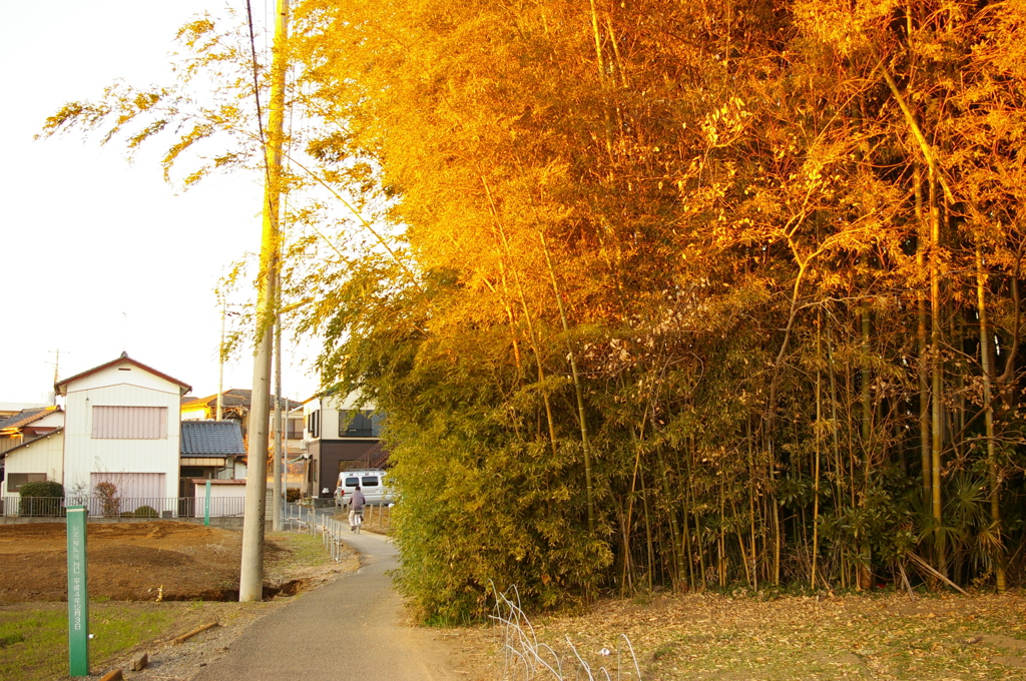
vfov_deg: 27.2
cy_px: 340
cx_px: 513
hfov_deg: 40.0
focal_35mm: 50
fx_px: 1409
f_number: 4.5
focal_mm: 33
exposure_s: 1/90
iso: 400
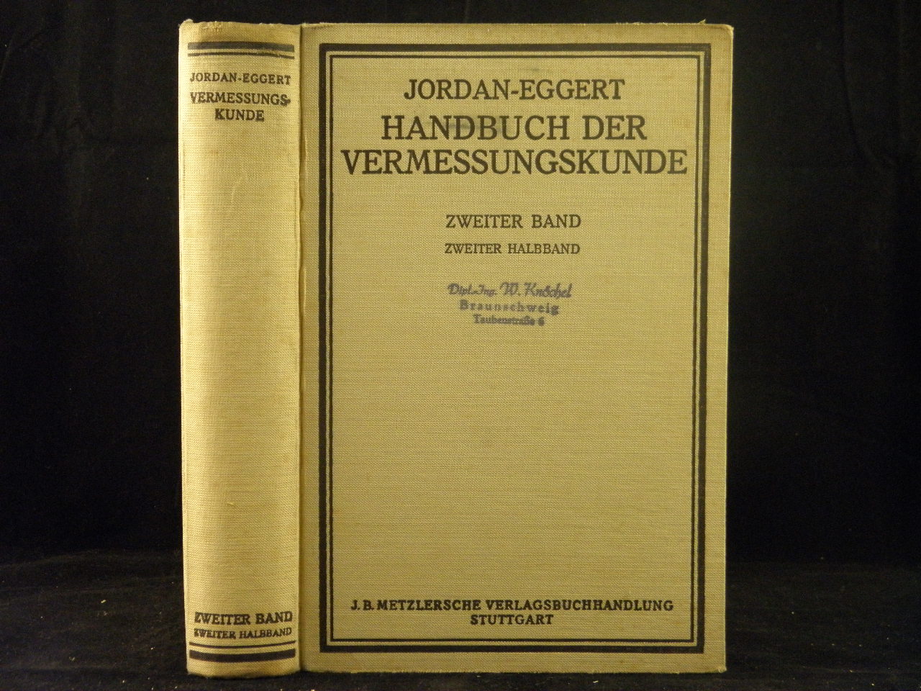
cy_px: 346
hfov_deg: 32.7
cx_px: 460
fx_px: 1570
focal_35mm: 59
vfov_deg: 24.8
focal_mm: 10.6
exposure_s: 1/30
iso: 400
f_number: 4.1
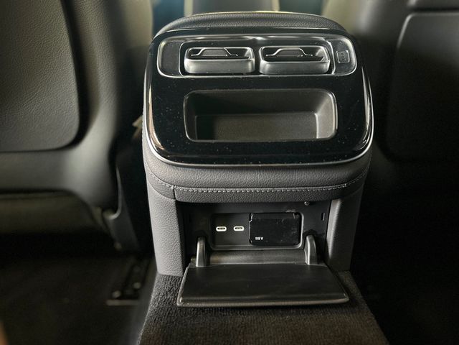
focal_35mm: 26
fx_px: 345
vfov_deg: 53.1
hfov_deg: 67.3
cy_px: 172
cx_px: 230
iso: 640
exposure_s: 1/25
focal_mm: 5.7
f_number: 1.5
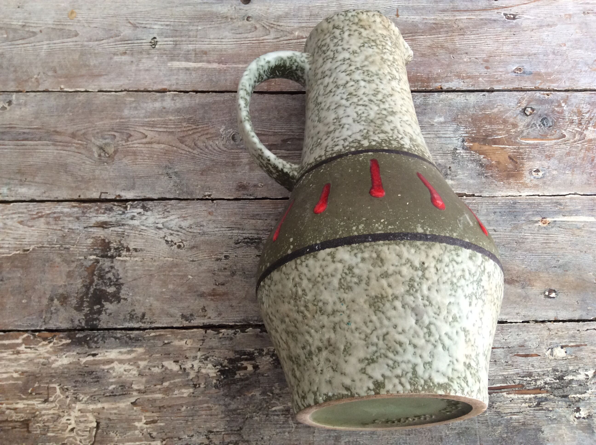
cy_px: 222
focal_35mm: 32
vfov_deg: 44.1
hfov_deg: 56.9
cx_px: 298
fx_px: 550
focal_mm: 3.3
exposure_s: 1/25
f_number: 2.4
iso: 64
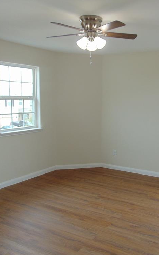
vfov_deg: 54.0
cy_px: 128
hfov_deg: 34.7
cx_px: 117
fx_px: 250
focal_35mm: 36
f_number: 3
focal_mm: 4.5
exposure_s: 1/30
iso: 80
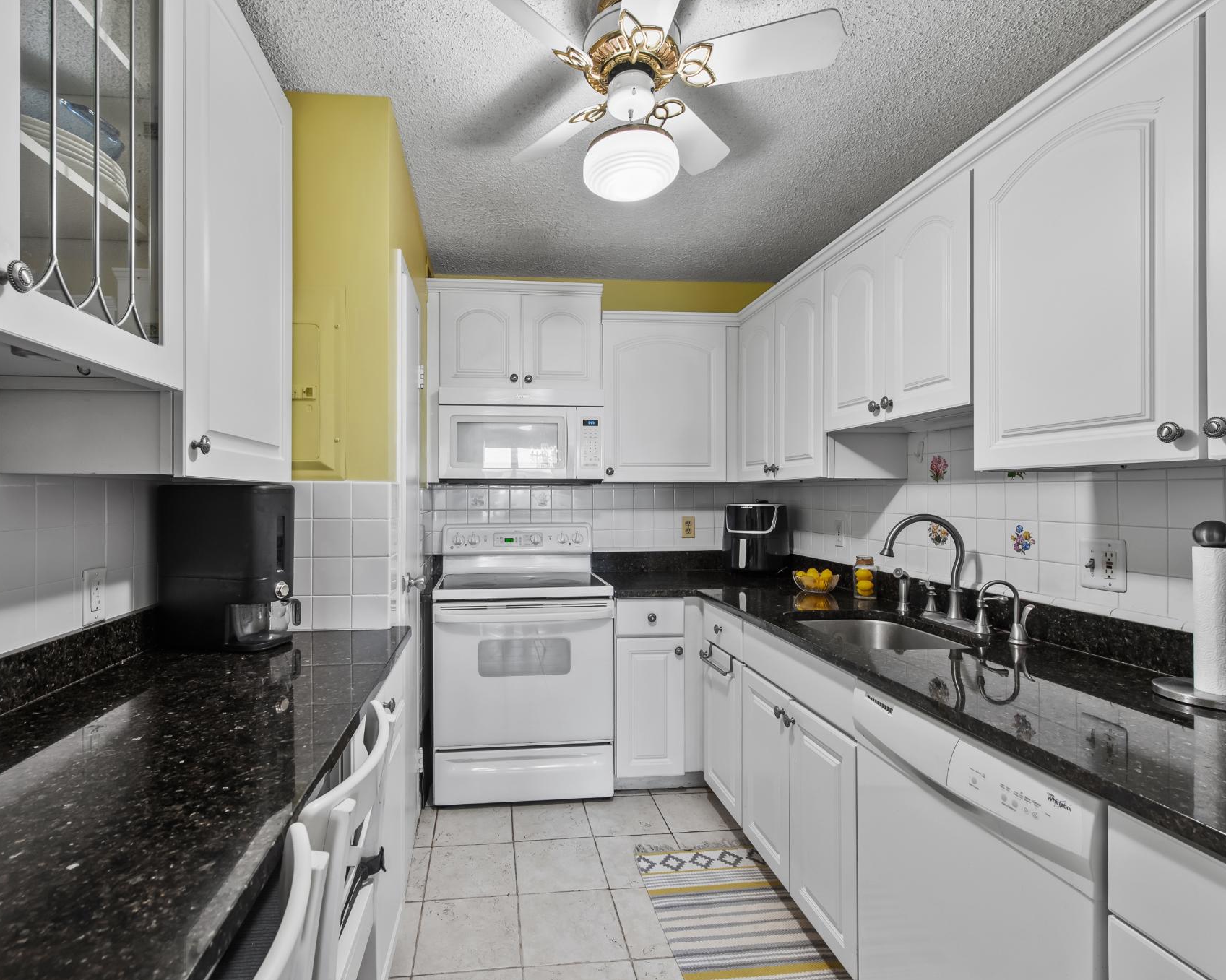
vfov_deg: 77.0
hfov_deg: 89.3
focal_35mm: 17
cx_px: 546
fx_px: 617
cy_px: 489
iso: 320
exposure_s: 1/1.67
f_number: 8
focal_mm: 15
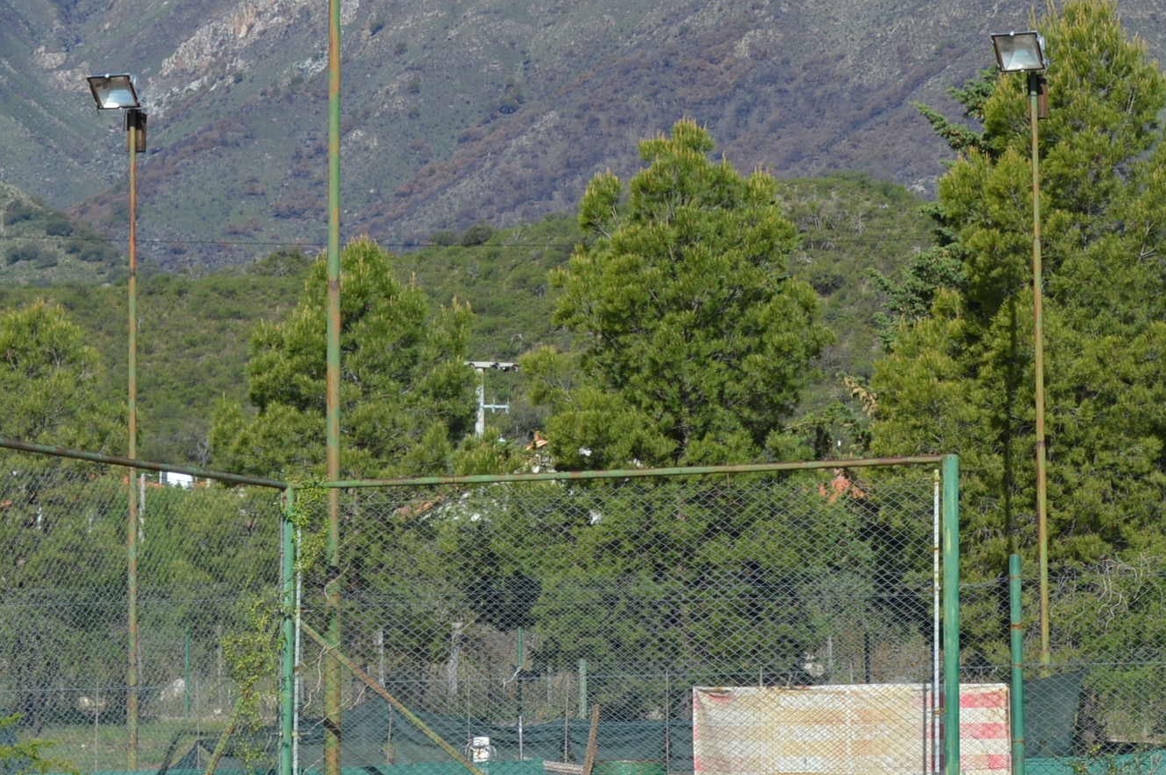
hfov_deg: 11.0
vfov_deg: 7.3
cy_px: -65
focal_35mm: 186
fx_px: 6022
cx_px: 967
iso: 100
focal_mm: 55
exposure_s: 1/250
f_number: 8
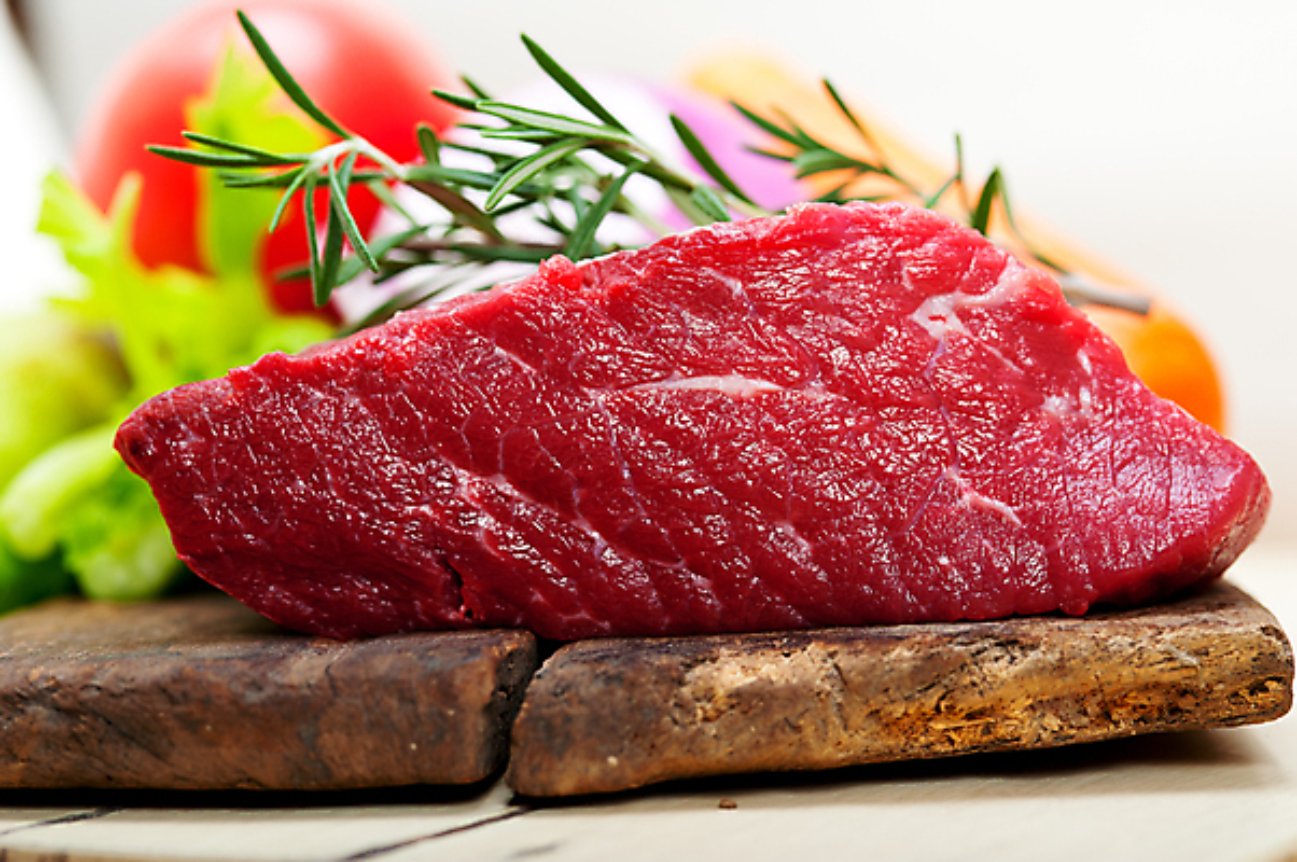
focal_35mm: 105
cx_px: 648
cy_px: 431
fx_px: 3779
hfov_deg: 19.5
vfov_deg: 13.0
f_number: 7.1
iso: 200
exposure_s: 1/200
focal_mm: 105
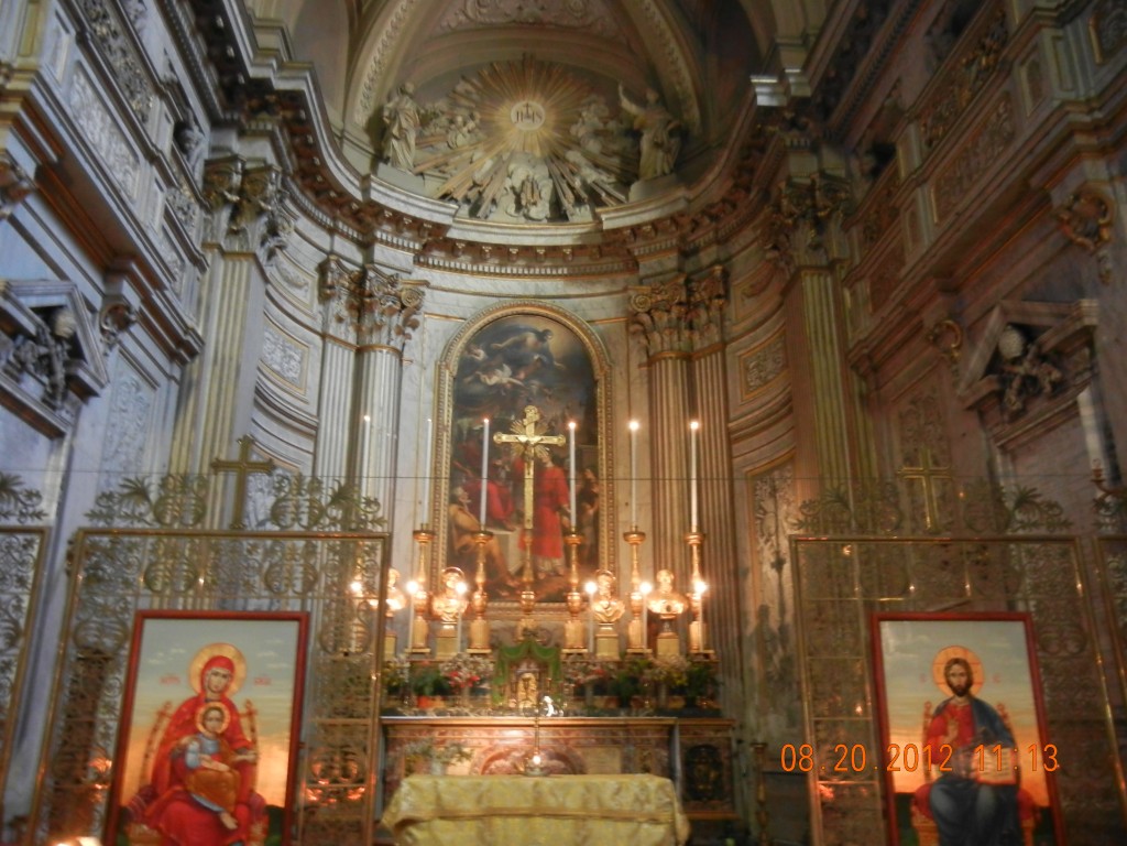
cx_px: 564
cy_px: 423
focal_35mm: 30
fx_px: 977
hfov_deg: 60.0
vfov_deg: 46.8
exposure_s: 1/2.1
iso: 200
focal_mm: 5.4
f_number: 3.5
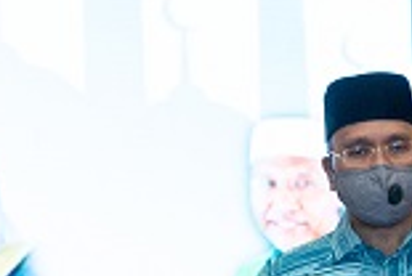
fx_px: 3245
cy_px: 247
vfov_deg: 4.9
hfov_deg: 7.0
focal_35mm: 283
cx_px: -409
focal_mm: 44
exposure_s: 1/250
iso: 1600
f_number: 3.5
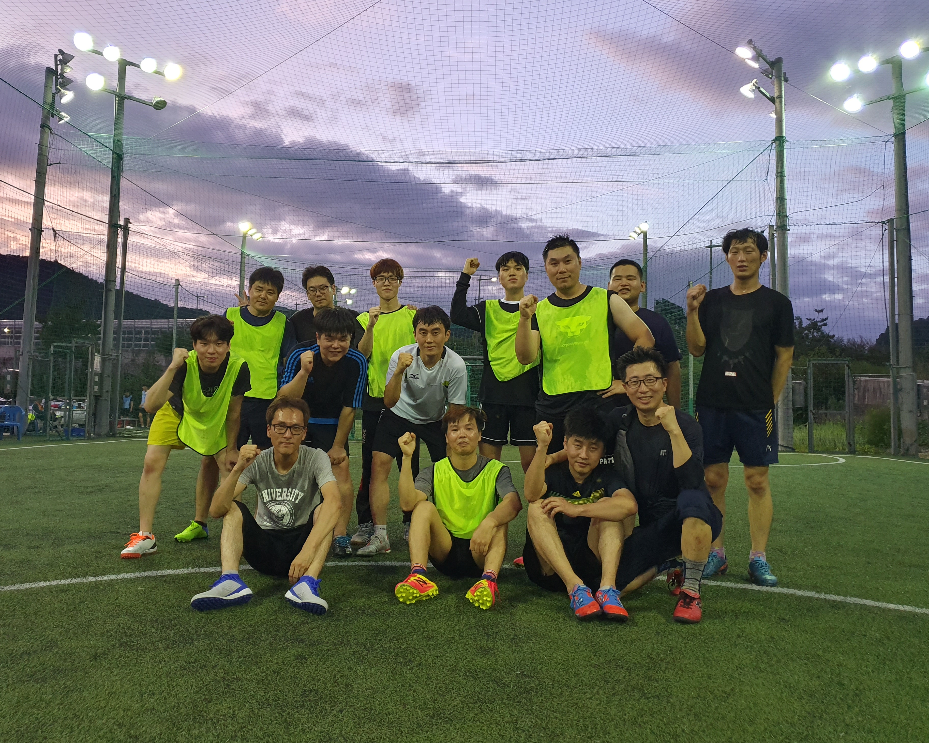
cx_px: 431
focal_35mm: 28
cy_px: 373
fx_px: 770
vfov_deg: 51.5
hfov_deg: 62.1
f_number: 1.5
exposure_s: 1/40
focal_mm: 4.32
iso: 250
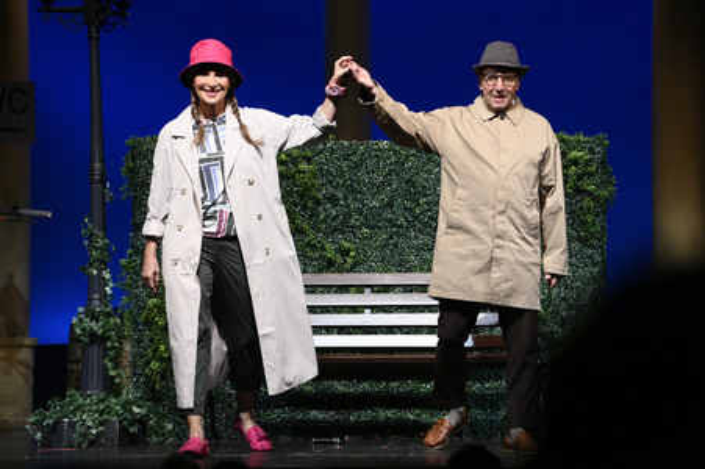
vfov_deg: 8.6
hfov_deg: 12.8
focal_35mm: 160
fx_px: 3131
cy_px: 234
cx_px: 352
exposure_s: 1/250
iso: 4000
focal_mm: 160
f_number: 5.6
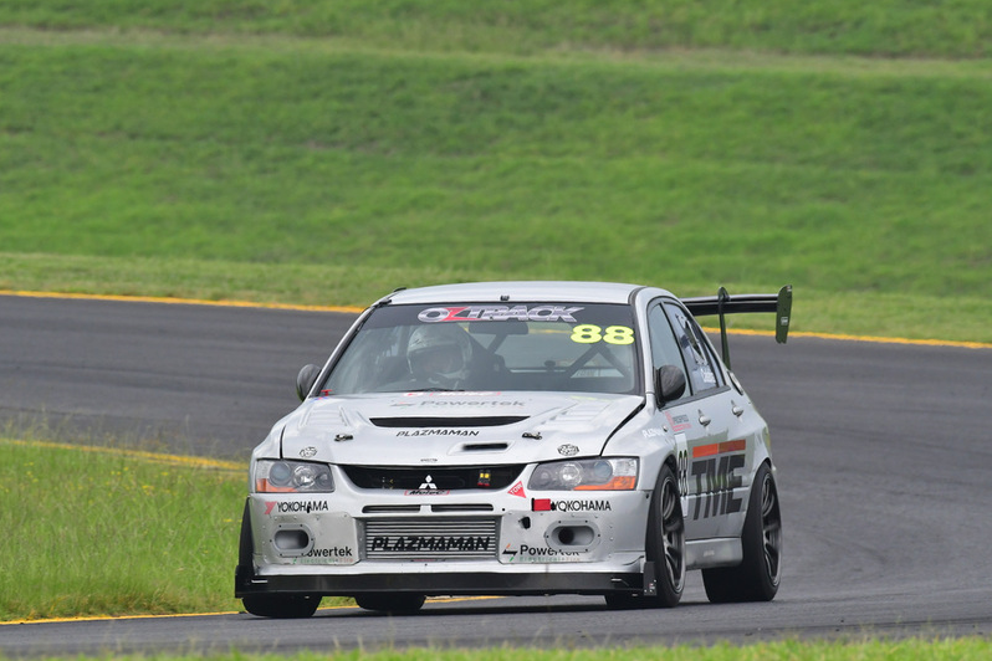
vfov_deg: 2.2
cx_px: 496
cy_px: 330
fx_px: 17414
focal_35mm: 632
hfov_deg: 3.3
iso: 1000
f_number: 10
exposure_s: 1/640
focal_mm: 420
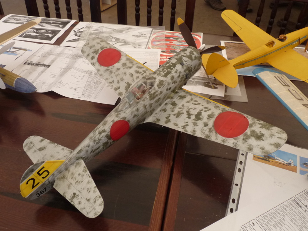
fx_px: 267
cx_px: 154
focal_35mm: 30
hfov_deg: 60.0
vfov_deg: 46.8
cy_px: 116
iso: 200
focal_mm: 4.8
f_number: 4
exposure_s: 1/125
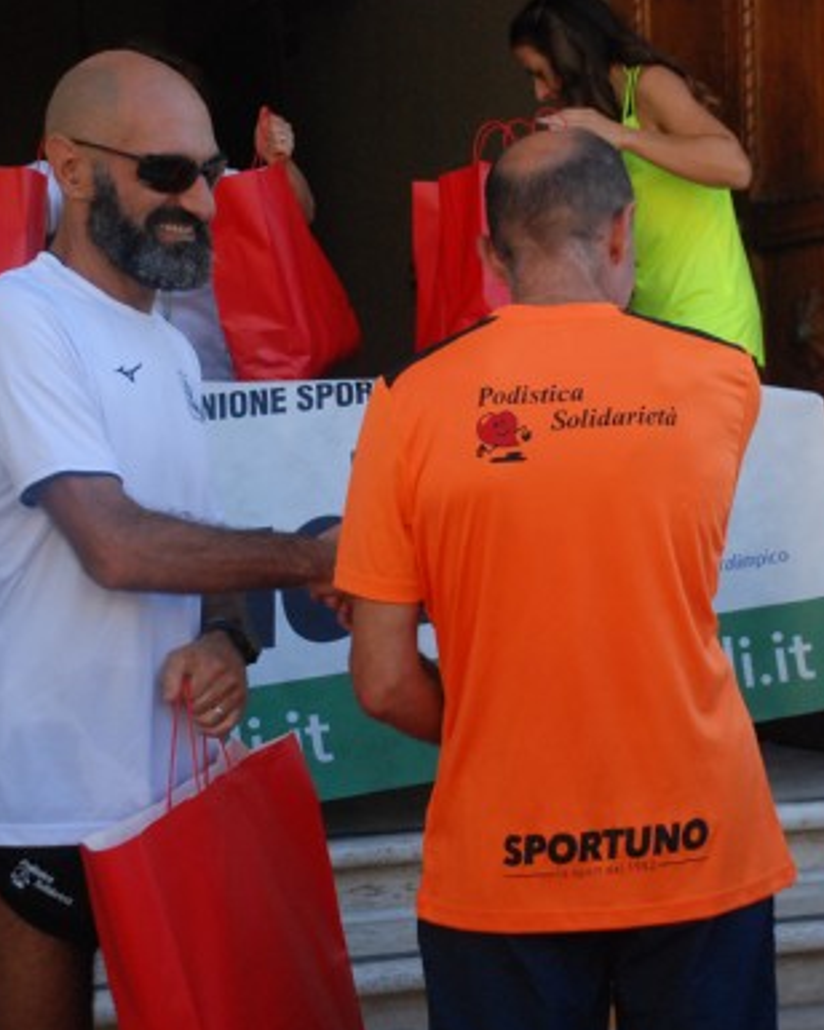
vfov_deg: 21.7
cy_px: 528
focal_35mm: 88
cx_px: 514
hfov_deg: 17.4
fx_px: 2683
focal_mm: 40
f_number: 4.5
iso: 1000
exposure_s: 1/1000
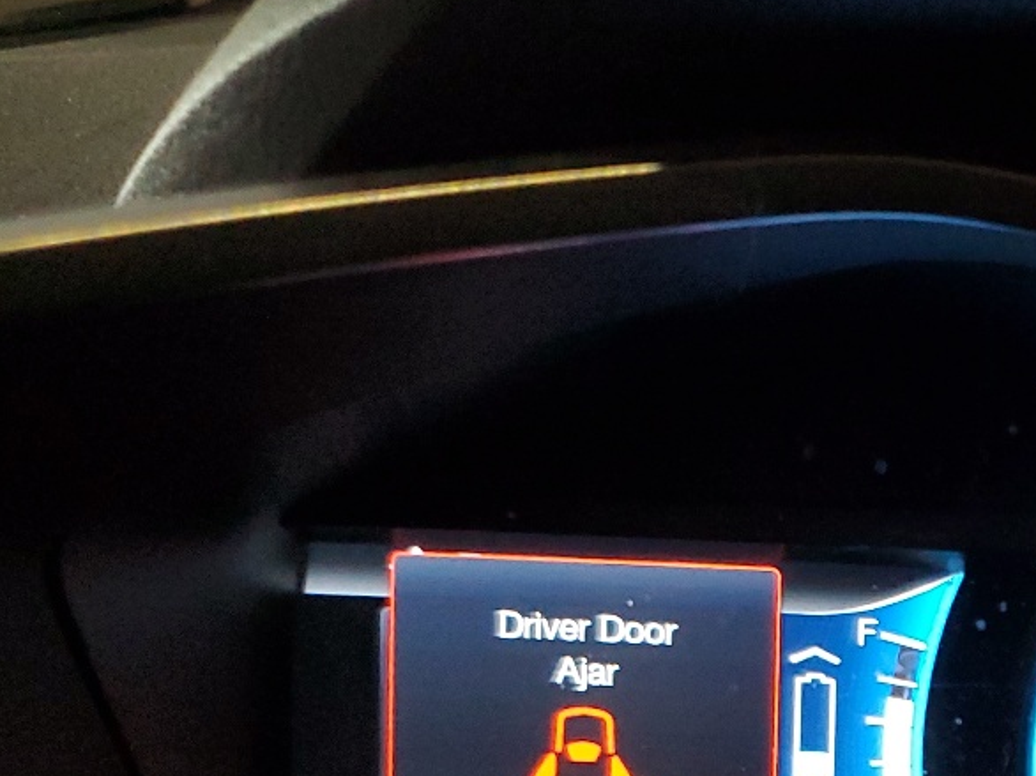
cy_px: 730
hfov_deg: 24.3
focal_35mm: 71
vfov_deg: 20.2
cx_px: 1315
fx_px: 2124
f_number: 1.5
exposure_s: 1/17
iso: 286
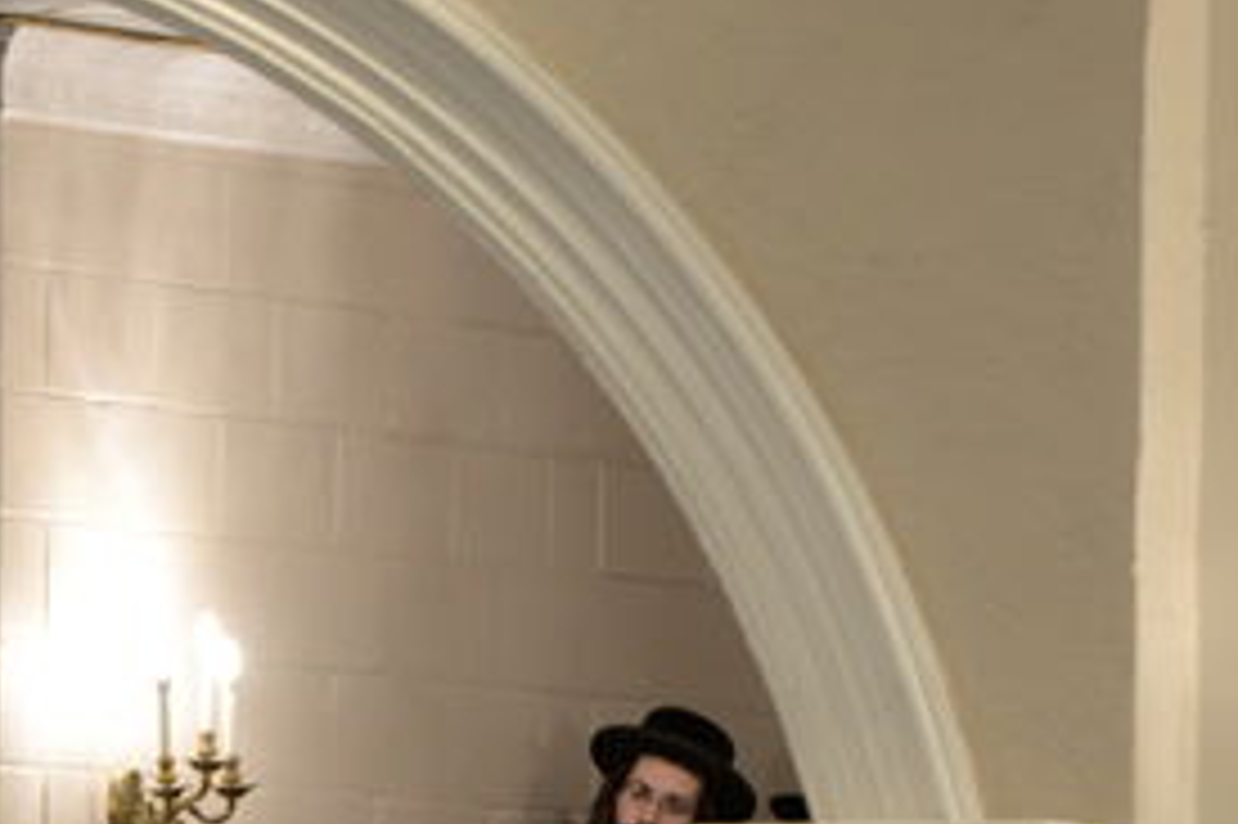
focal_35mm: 633
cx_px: 194
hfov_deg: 3.3
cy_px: 1457
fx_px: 21754
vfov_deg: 2.2
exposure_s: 1/100
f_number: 2.8
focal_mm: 170
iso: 1000
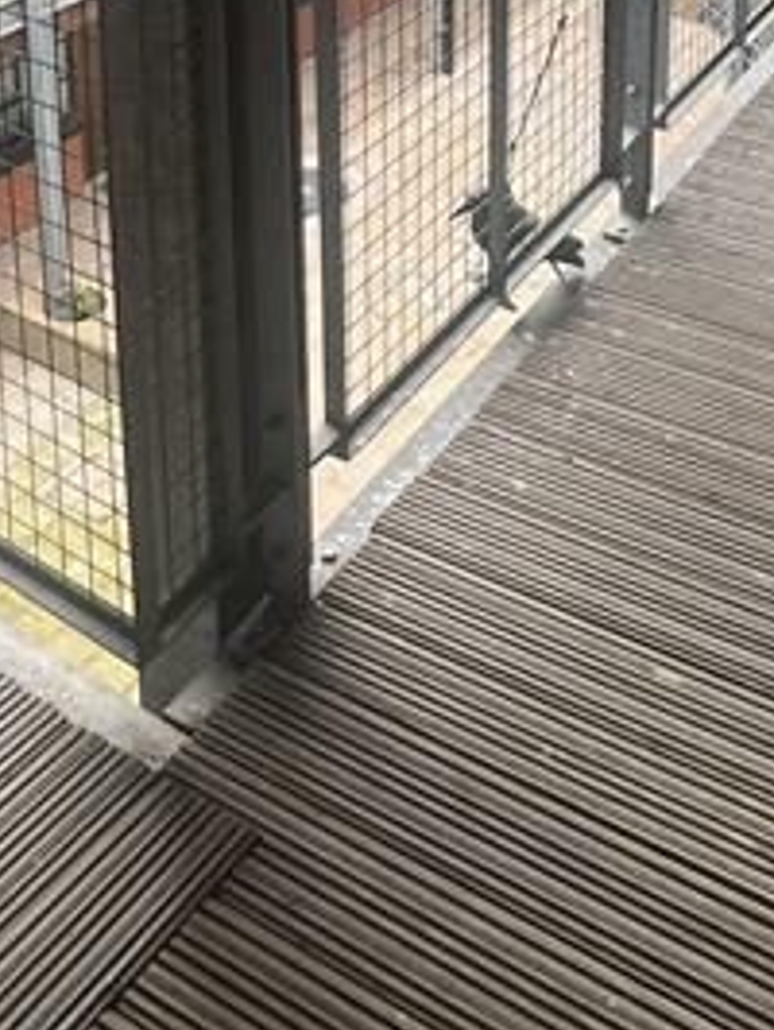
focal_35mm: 50
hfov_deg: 29.2
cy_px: -236
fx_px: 1488
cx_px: 387
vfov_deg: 31.4
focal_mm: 1.57
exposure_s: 1/99
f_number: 1.8
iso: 50
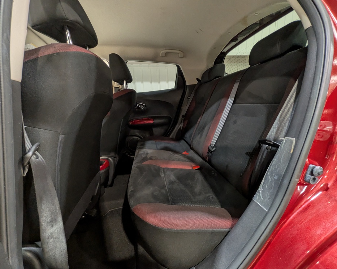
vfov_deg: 84.0
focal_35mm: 15
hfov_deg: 96.8
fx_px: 150
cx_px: 170
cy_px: 137
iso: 148
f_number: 2.2
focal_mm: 1.83
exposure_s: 1/25
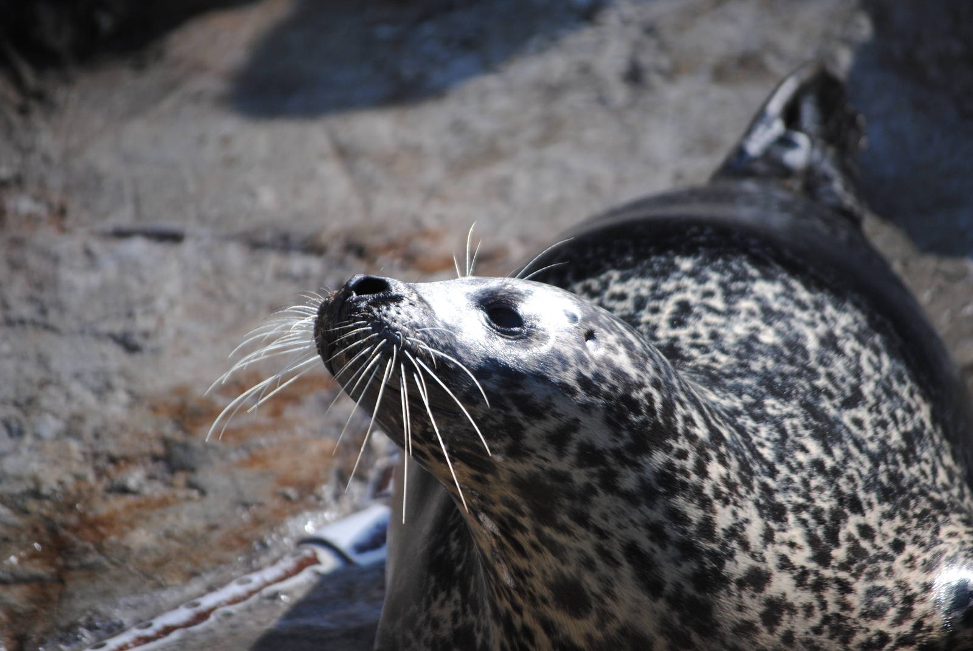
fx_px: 6494
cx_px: 486
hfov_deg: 8.6
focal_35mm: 240
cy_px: 326
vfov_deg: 5.7
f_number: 5.3
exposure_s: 1/500
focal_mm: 160
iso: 220
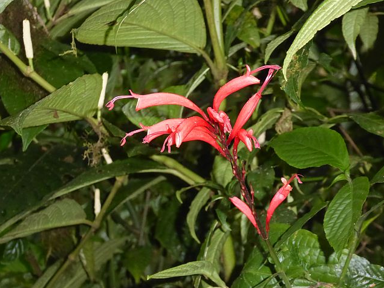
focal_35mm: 125
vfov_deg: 11.9
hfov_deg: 15.8
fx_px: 1386
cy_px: 145
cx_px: 192
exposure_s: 1/60
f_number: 5.2
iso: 800
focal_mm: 22.3
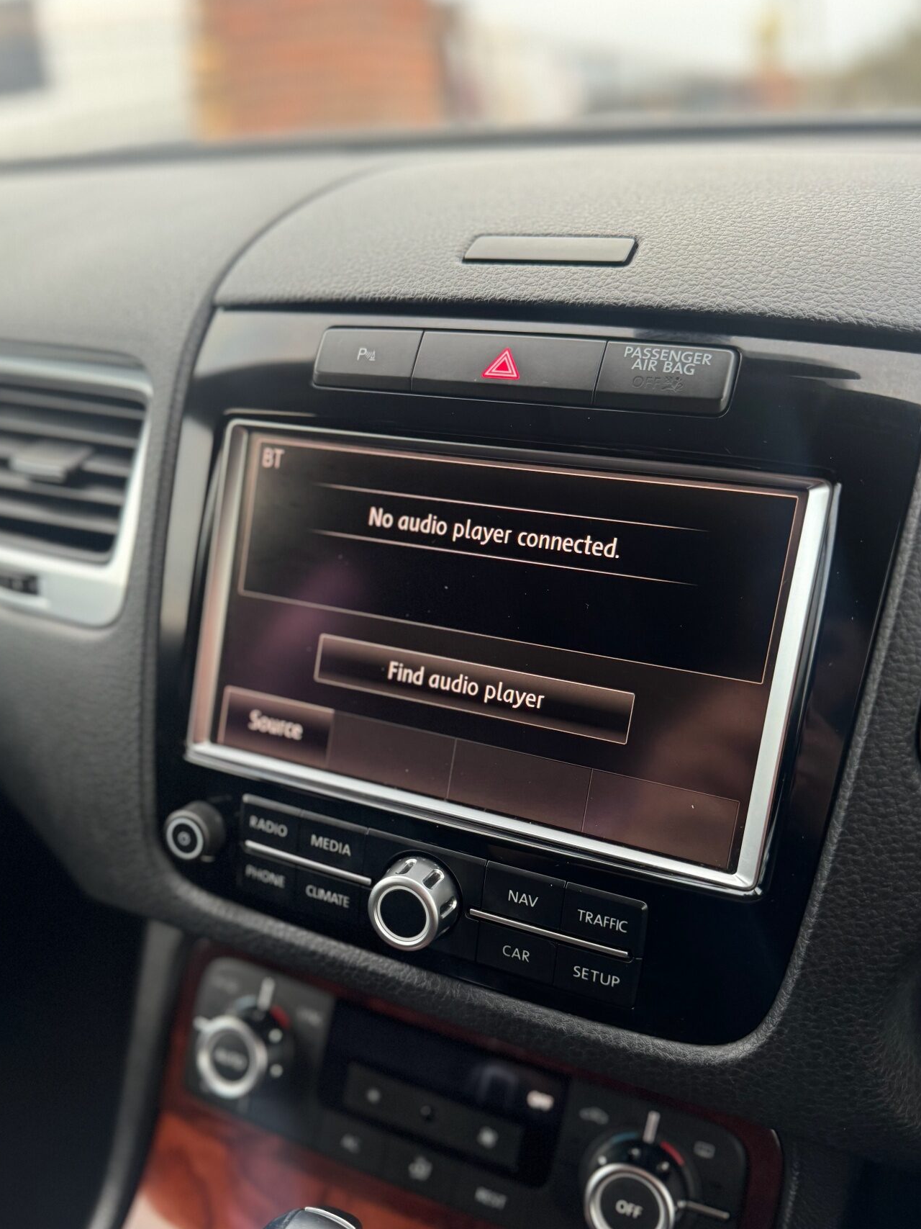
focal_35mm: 27
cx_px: 427
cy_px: 676
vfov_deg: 65.2
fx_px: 958
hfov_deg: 51.3
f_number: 1.78
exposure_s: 1/60
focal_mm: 6.76
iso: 250
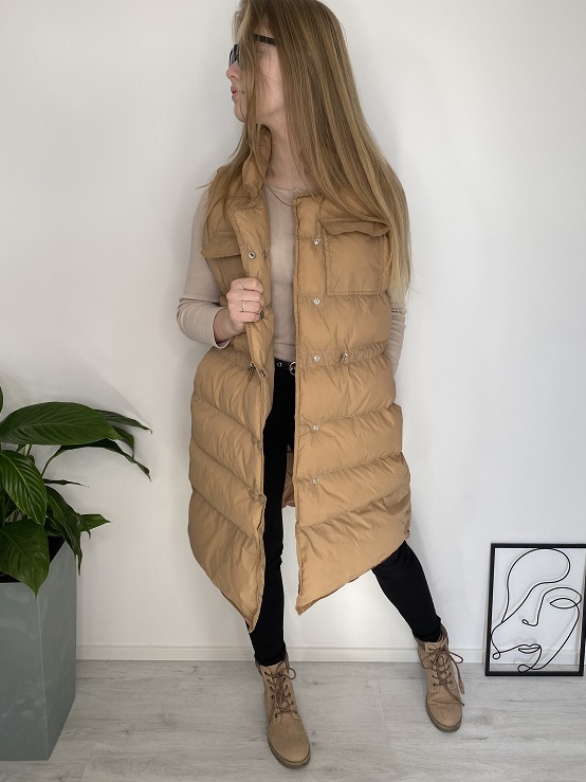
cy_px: 381
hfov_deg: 51.3
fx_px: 610
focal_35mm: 27
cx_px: 303
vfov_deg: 65.3
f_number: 1.8
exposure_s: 1/121
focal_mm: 4.25
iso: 40
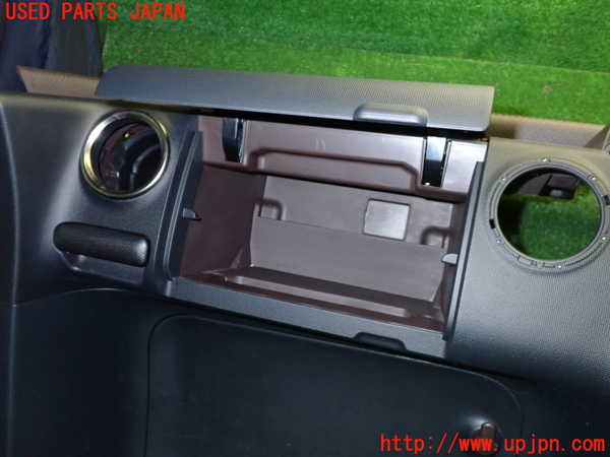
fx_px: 529
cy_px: 228
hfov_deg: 60.0
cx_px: 305
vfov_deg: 46.8
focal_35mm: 30
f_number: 6.3
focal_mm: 5.4
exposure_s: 1/30
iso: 800
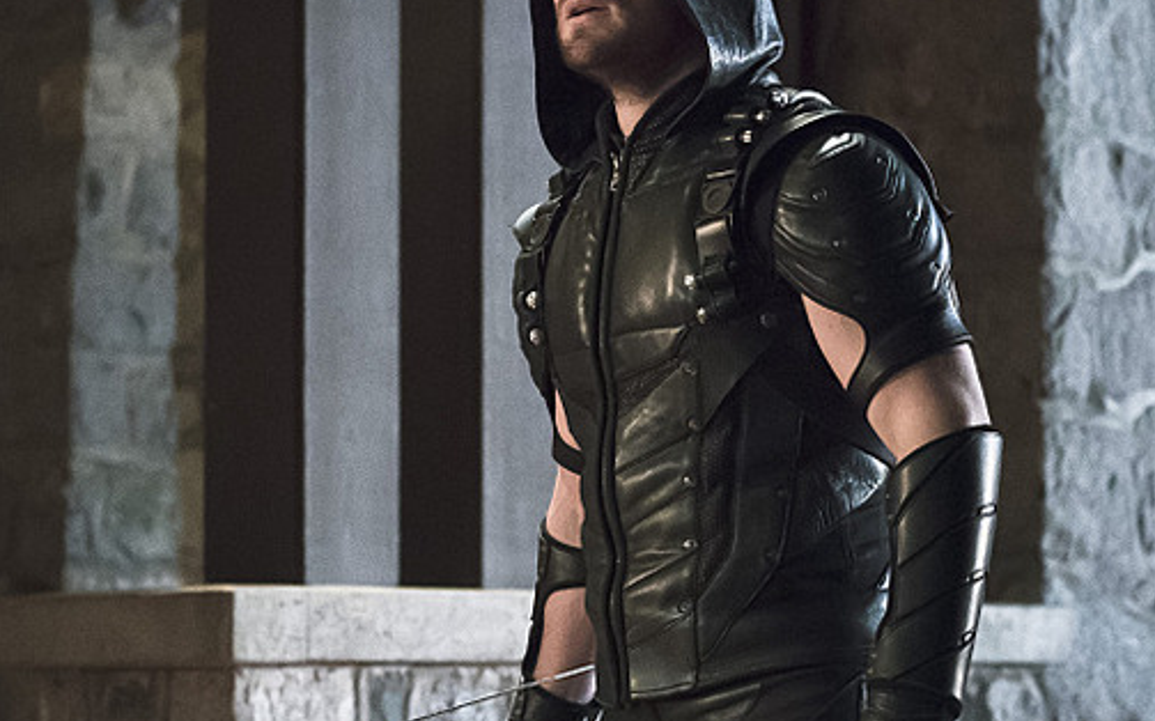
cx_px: 544
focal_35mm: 117
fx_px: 3682
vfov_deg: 11.2
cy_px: 379
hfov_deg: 17.8
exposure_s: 1/200
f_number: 4
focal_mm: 74
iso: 10000
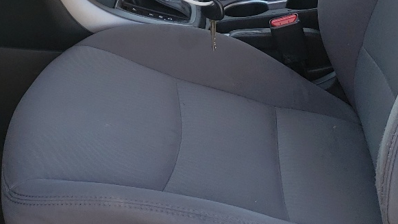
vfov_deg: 15.0
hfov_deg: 27.1
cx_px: 155
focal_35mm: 78
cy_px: -45
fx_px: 823
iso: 50
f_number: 1.5
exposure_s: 1/200
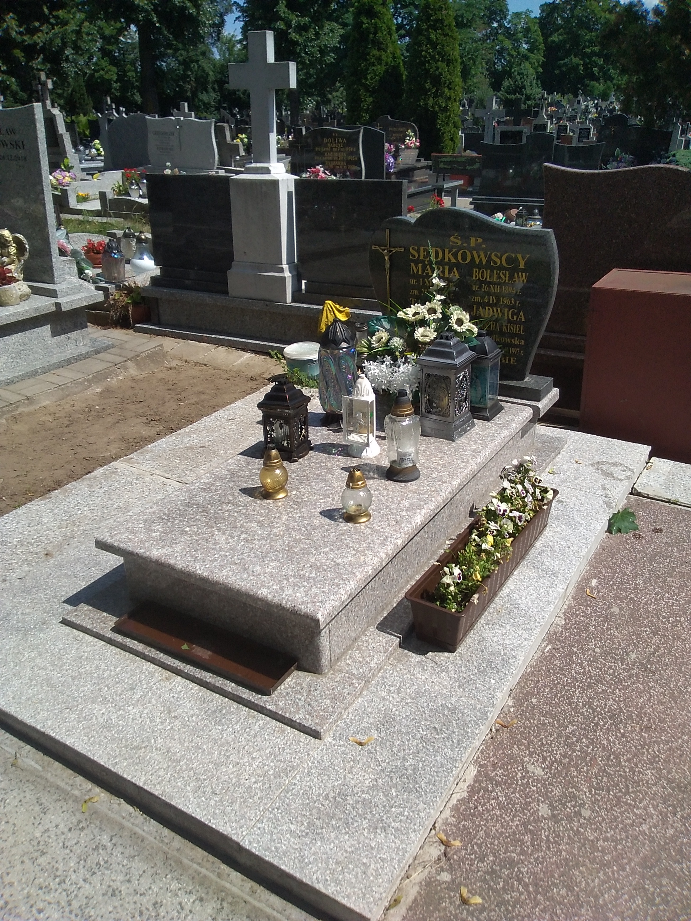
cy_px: 460
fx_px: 772
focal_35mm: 29
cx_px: 346
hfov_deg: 48.2
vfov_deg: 61.7
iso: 100
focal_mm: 2.39
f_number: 2.4
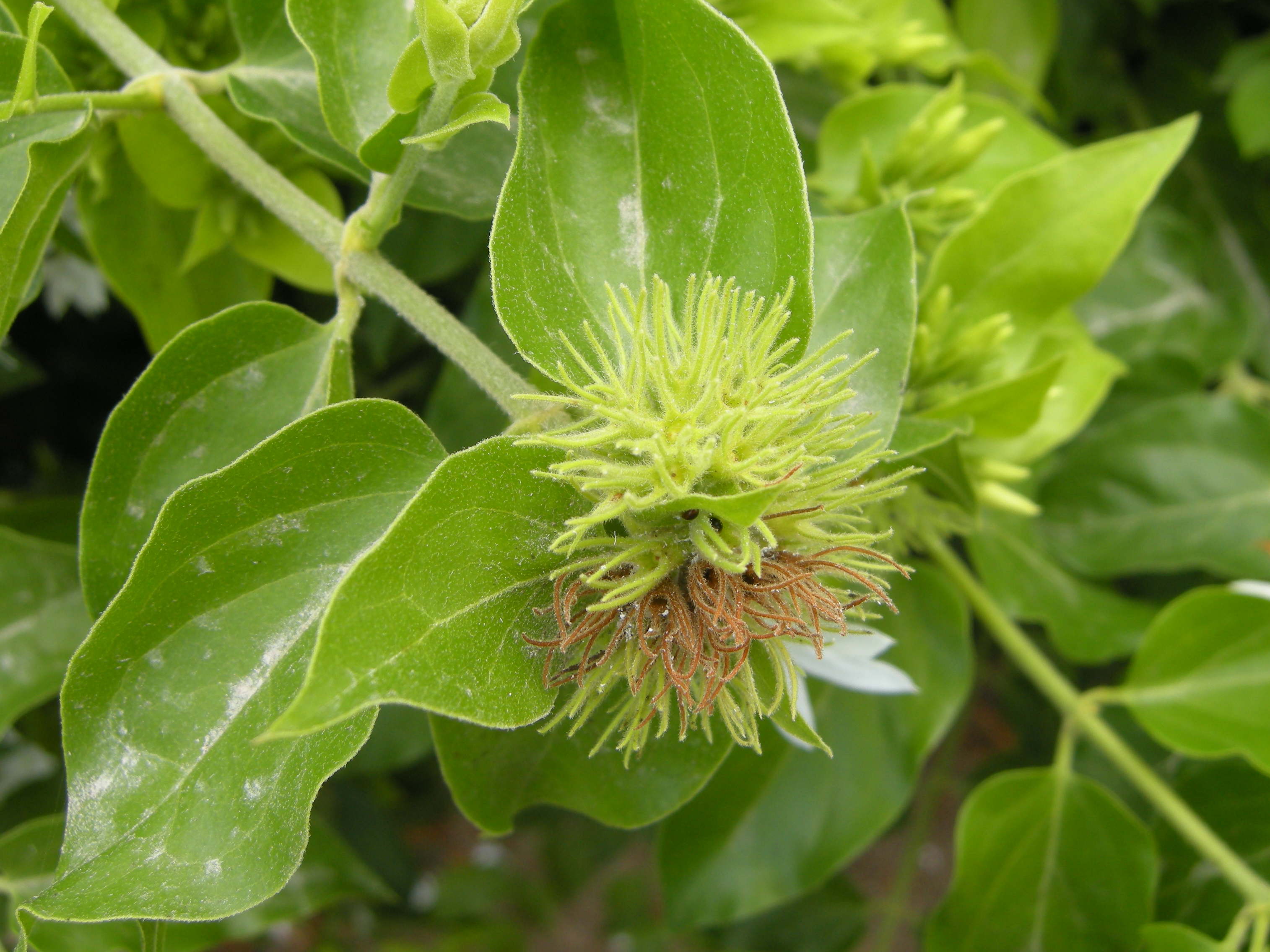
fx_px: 1284
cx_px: 635
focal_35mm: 35
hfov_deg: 52.6
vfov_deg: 40.7
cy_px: 476
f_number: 3.8
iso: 64
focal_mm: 7.5
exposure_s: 1/82
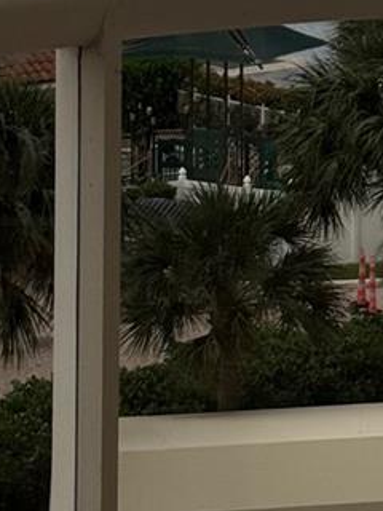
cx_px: 386
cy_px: -217
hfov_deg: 8.2
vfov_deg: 10.7
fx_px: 2655
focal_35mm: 180
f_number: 1.78
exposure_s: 1/7874
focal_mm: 6.76
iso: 64
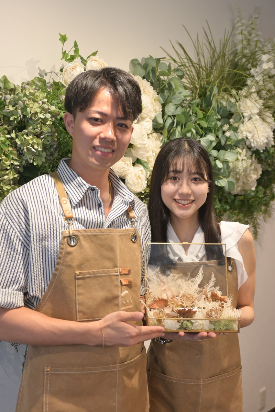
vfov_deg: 46.4
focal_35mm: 42
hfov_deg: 31.9
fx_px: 481
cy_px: 206
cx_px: 138
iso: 1250
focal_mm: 28
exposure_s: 1/125
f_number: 3.5
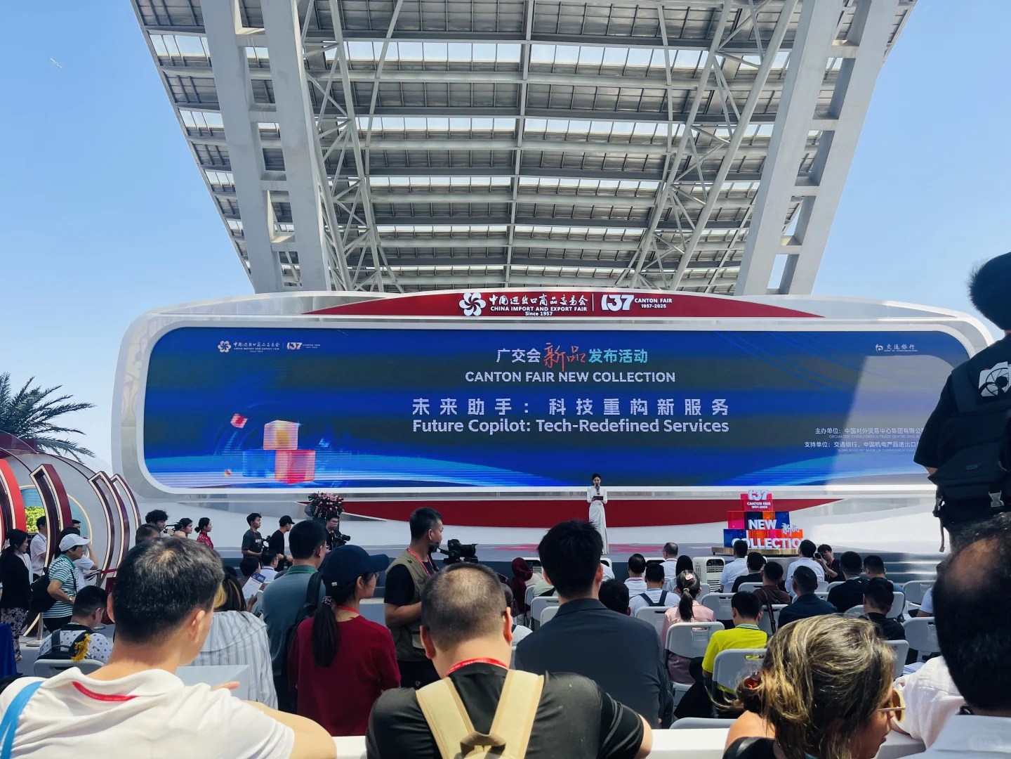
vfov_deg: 54.9
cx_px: 506
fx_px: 730
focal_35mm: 25
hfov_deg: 69.4
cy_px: 380
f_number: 1.6
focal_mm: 5.1
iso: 32
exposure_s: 1/1200
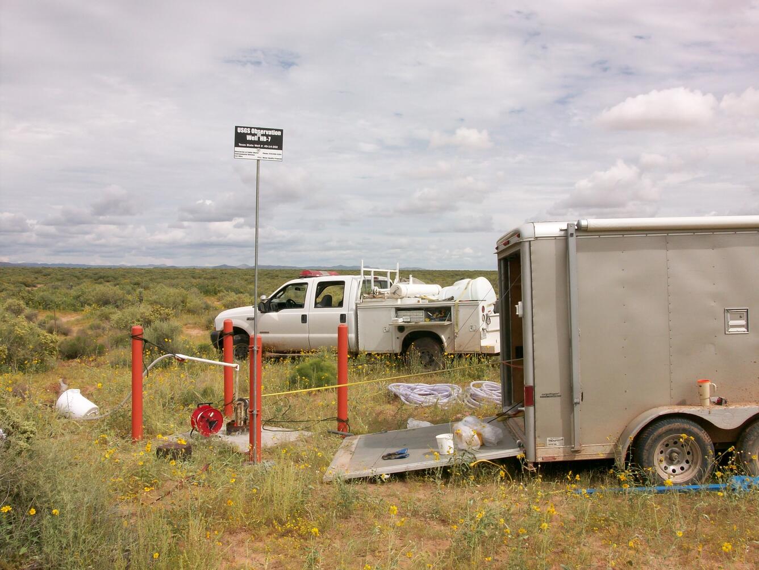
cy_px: 285
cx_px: 380
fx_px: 745
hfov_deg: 54.0
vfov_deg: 41.8
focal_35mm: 34
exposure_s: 1/508
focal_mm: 5.7
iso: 64
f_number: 5.5
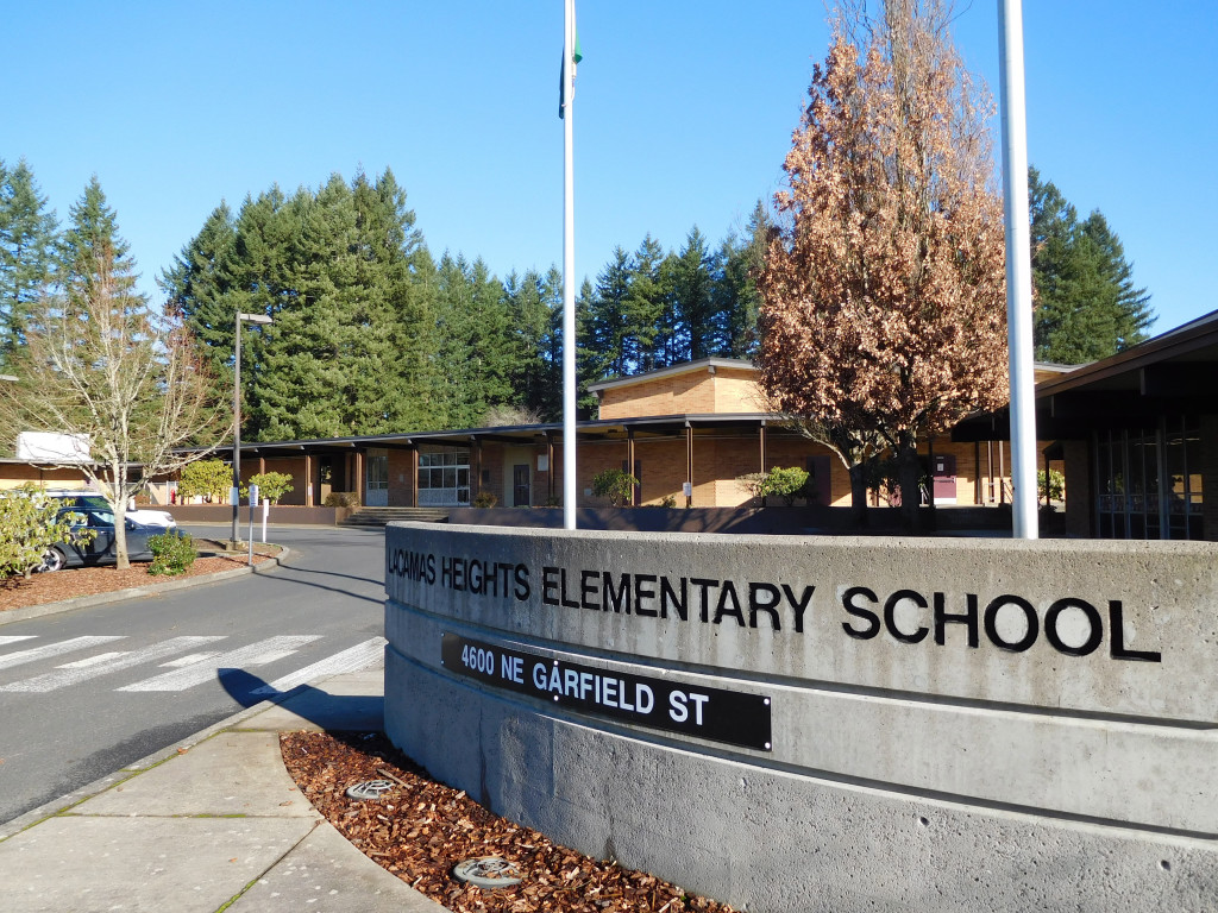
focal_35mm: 25
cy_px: 456
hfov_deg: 69.4
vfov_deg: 54.9
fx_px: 880
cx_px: 609
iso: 125
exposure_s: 1/640
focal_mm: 4.5
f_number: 3.4
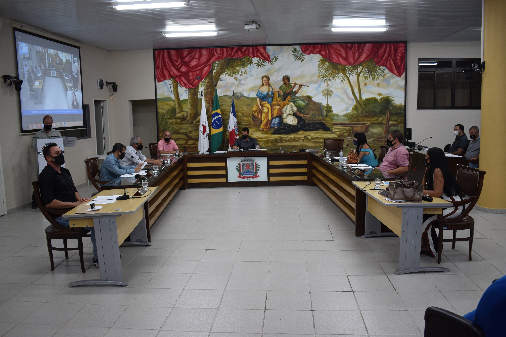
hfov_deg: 61.9
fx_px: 422
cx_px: 253
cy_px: 168
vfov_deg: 43.6
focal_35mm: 30
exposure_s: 1/60
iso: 500
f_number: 4
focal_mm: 20
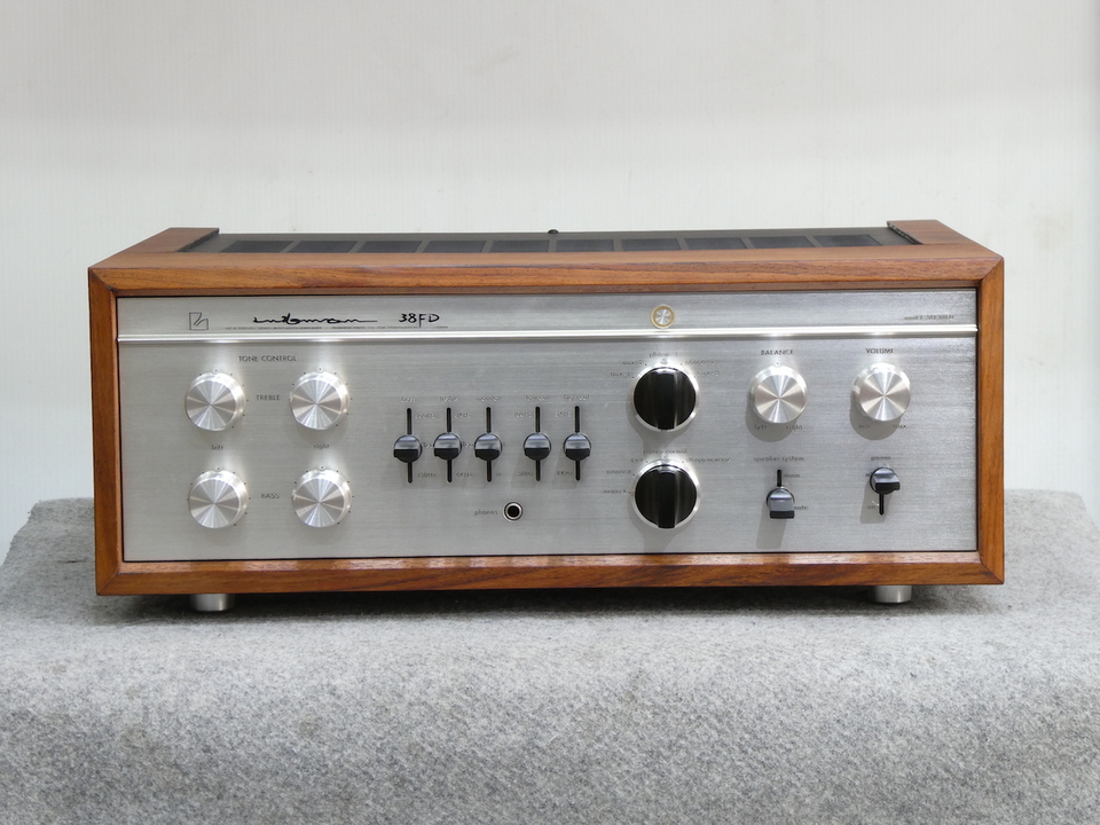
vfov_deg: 15.1
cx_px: 550
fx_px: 3114
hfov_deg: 20.0
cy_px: 412
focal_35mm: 98
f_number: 5
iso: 200
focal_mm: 17.5
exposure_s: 1/10
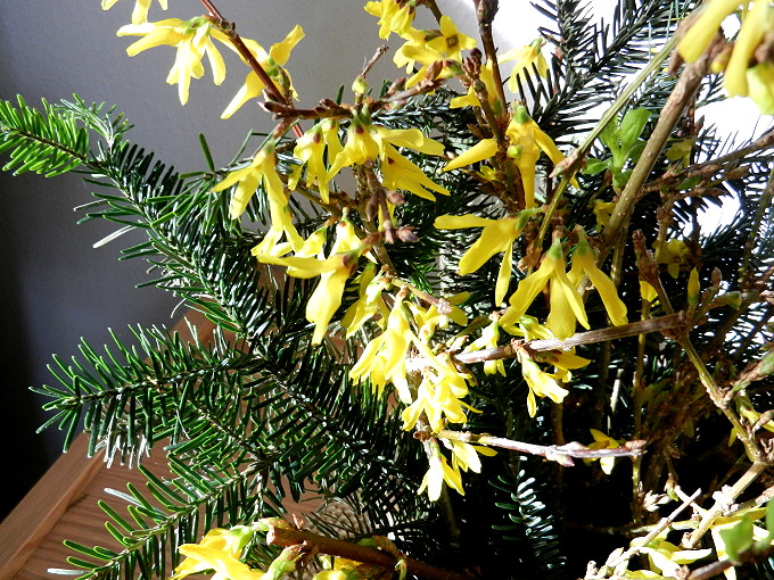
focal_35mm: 33
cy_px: 290
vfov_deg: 42.9
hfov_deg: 55.4
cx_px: 387
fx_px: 738
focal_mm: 5.9
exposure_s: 1/30
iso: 400
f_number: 3.8
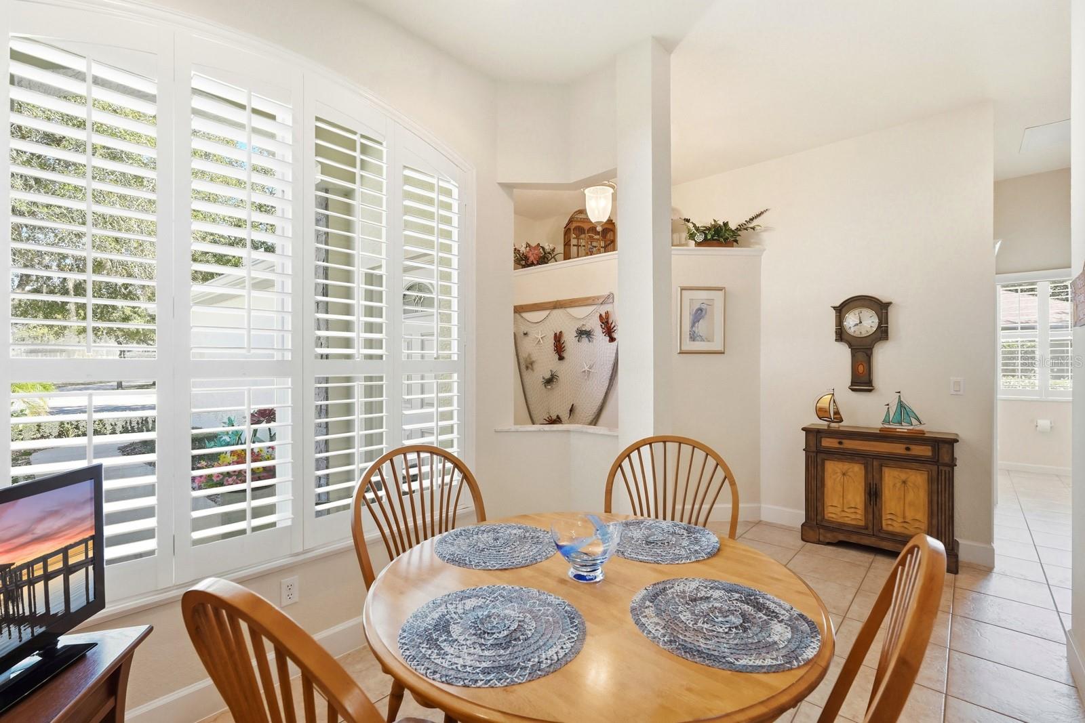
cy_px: 362
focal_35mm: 16
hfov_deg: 95.0
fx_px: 497
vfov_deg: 72.1
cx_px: 542
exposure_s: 1/3200
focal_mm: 16.5
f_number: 8
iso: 3200
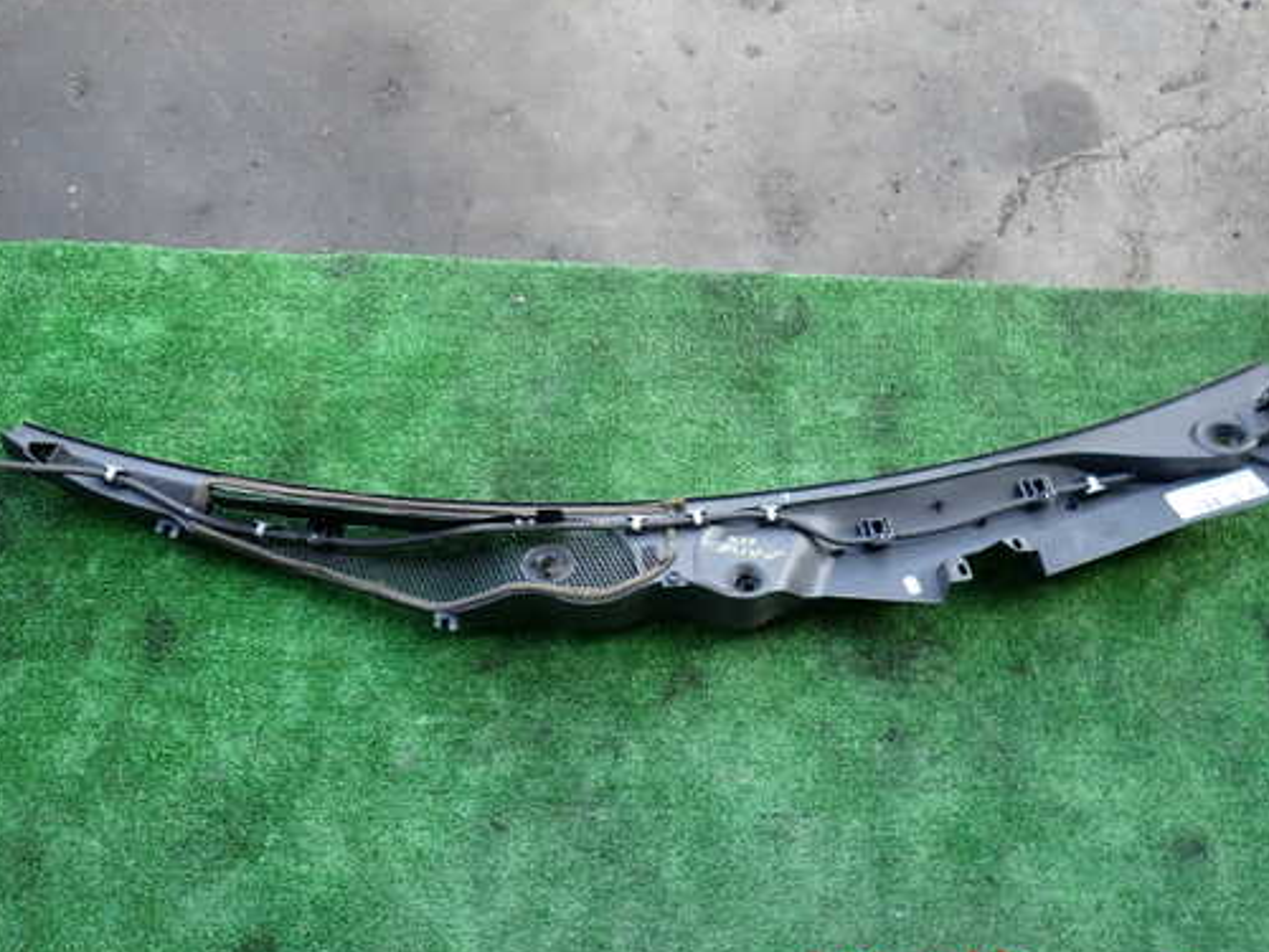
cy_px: 439
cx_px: 622
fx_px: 1100
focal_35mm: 30
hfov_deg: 60.0
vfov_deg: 46.8
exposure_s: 1/125
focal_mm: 4.5
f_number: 2
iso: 100
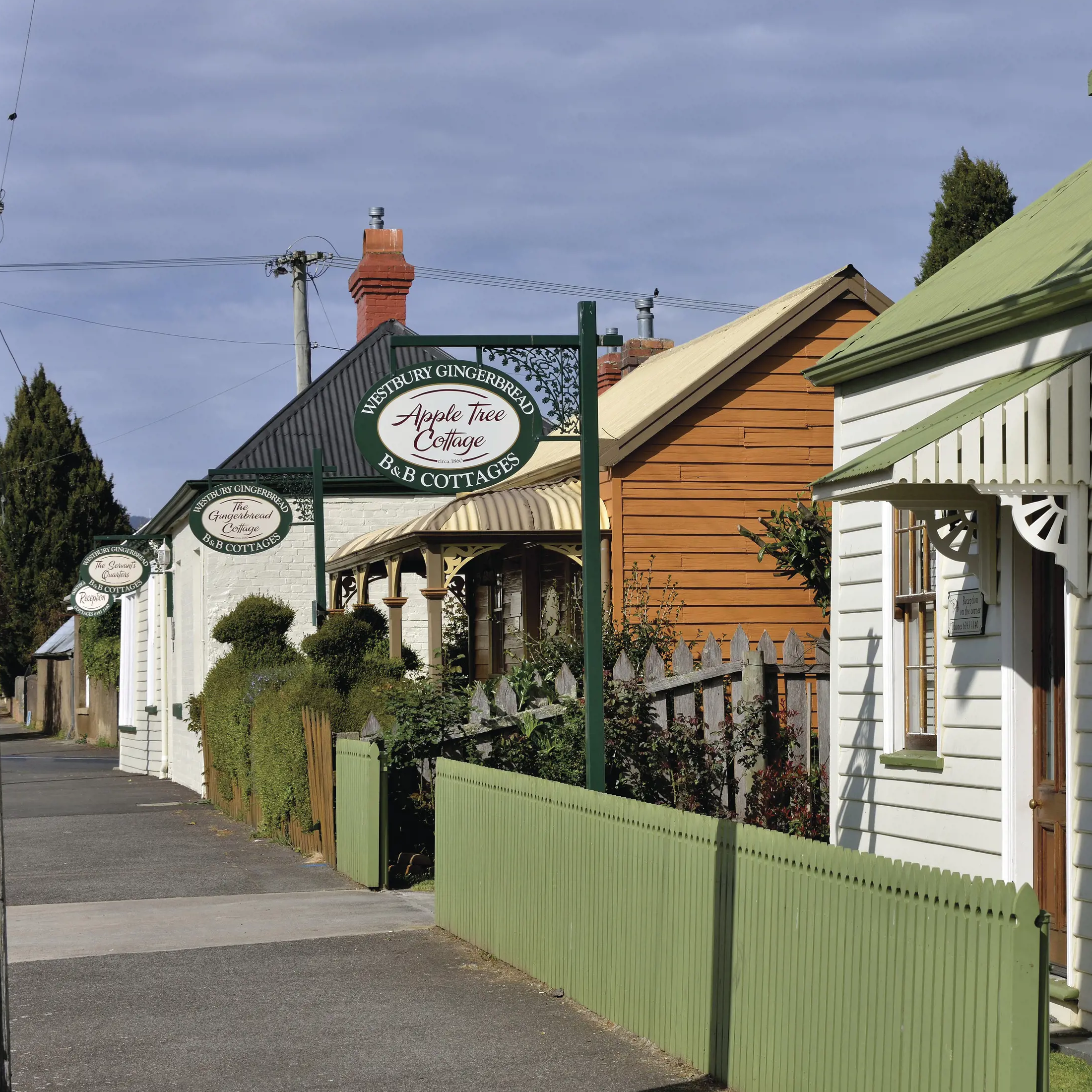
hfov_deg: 19.2
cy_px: 546
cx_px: 783
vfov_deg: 19.3
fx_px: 3212
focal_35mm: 90
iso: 250
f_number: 13
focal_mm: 70
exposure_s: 1/400
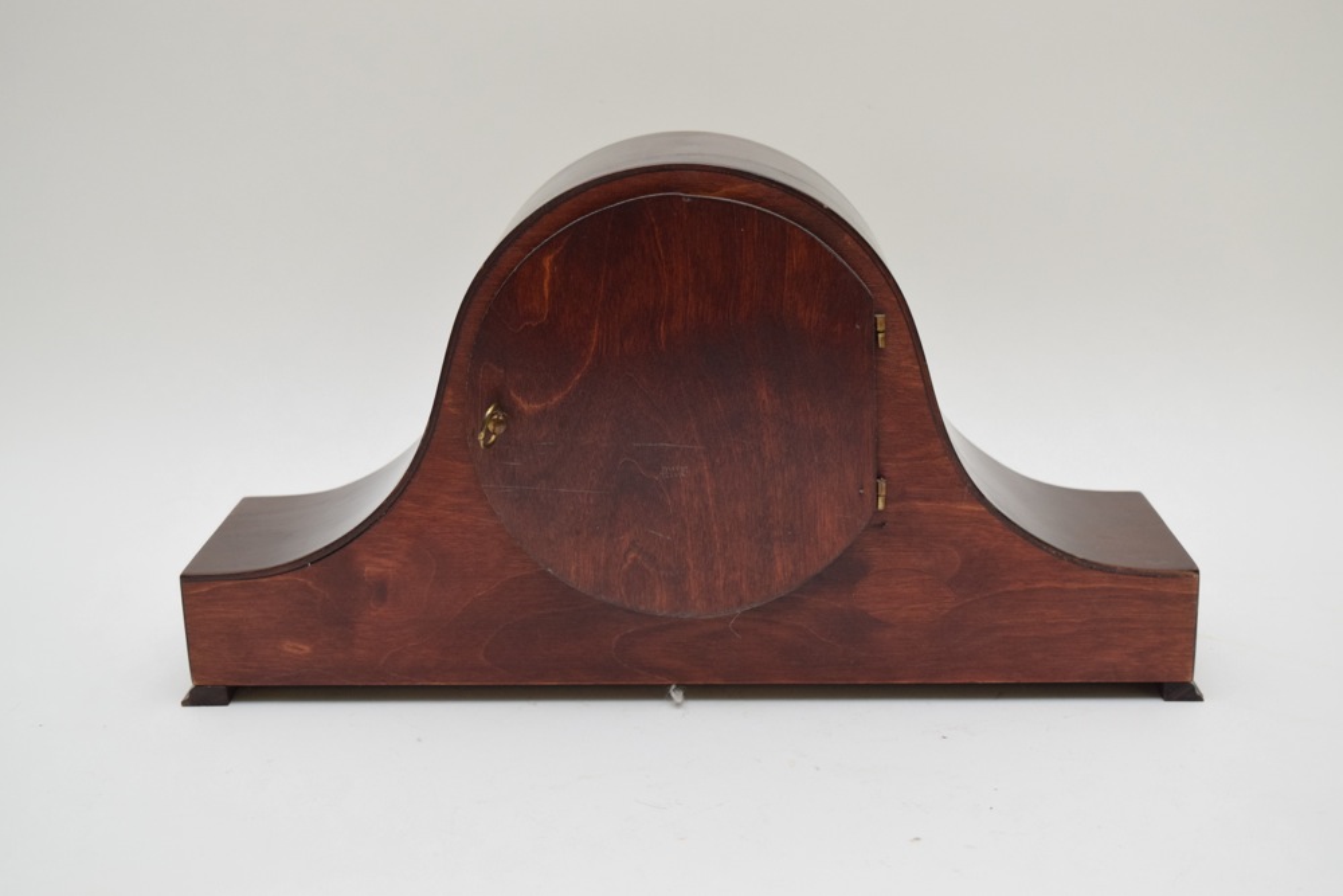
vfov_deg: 26.5
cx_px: 672
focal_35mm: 51
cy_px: 448
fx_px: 1903
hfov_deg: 38.9
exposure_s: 1/100
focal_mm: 34
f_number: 5.6
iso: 800
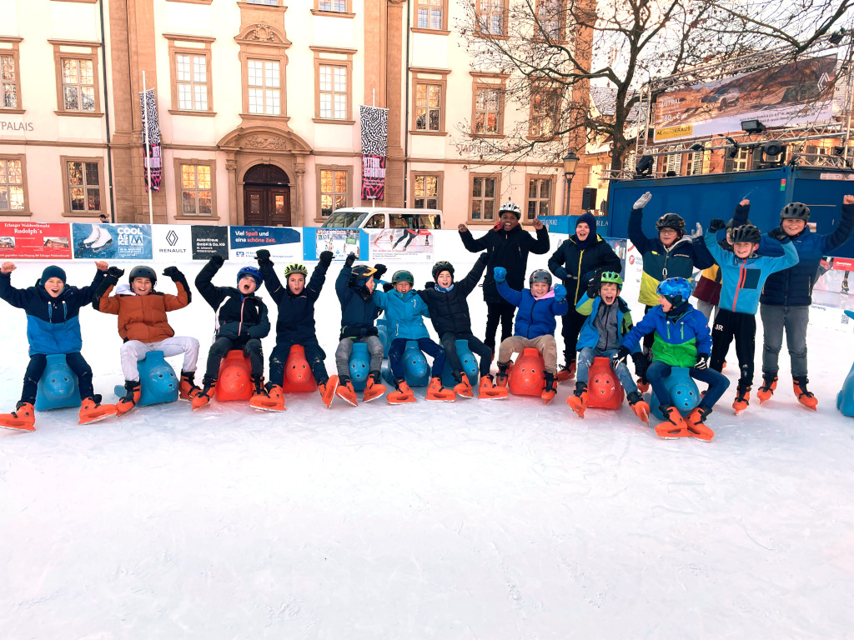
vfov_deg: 53.1
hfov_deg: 67.3
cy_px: 320
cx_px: 427
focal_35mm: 26
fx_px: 641
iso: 32
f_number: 1.6
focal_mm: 4.2
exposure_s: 1/678
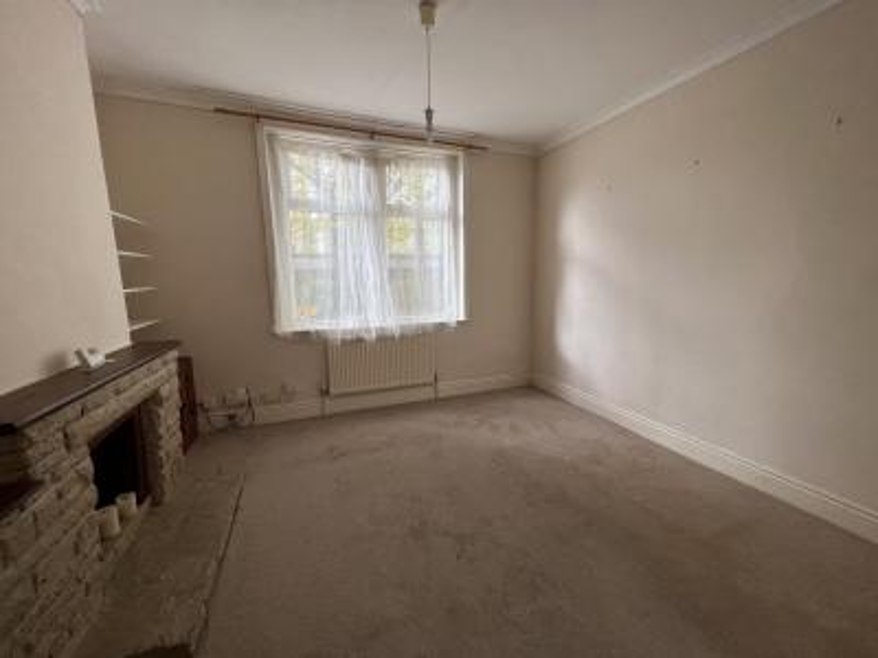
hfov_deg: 106.2
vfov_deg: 89.9
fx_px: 330
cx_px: 439
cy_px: 329
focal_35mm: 13
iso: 80
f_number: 1.8
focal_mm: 1.57
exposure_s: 1/100
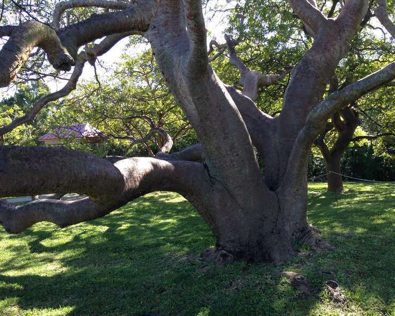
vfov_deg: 42.2
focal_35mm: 35
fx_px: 409
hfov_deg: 51.5
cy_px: 157
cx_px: 201
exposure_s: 1/186
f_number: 2.4
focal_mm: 4.12
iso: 50
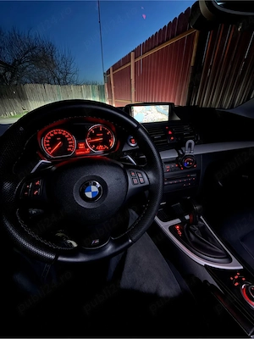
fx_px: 137
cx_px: 127
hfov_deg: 85.7
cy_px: 170
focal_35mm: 14
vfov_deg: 102.1
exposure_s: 1/4
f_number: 2.2
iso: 800
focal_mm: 2.22
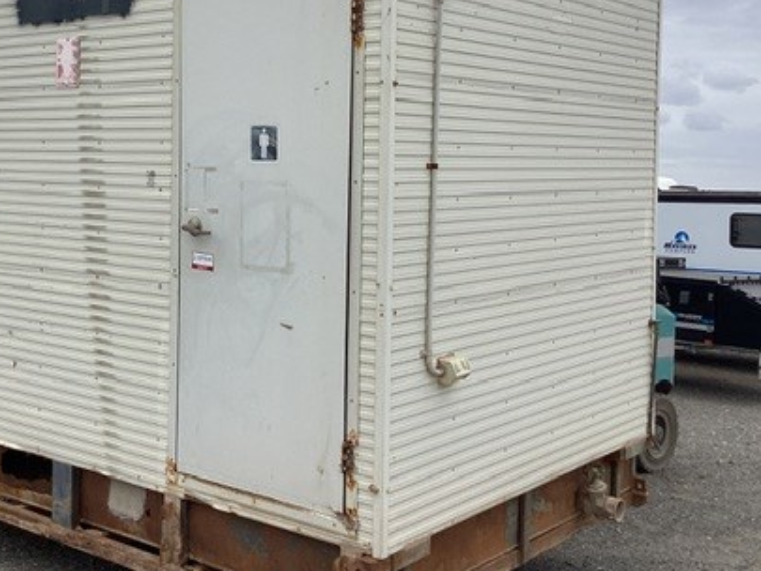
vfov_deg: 29.4
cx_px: 280
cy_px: 180
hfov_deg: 38.6
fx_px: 1078
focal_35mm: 49
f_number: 2.4
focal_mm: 3.3
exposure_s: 1/1942
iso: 25
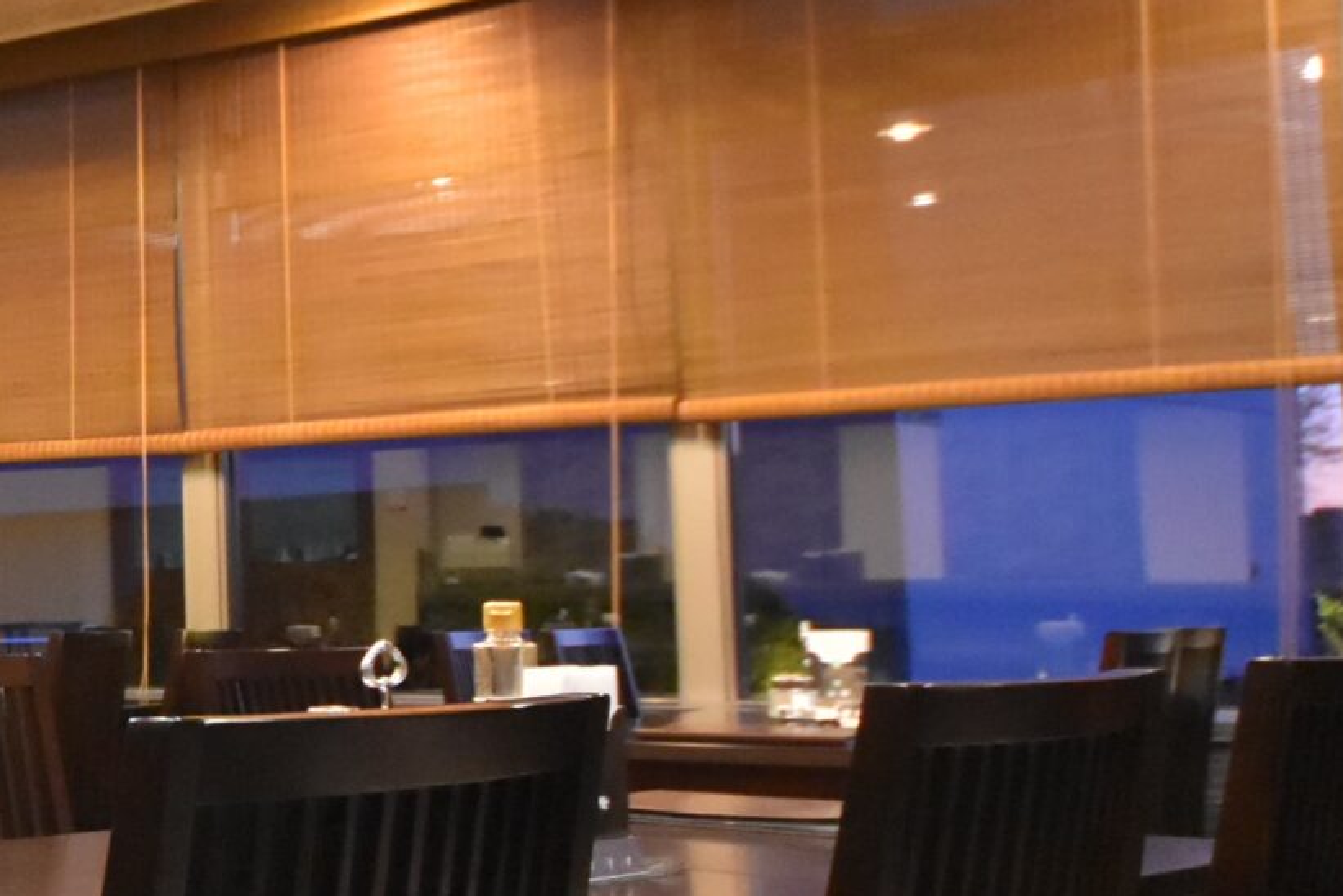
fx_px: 2007
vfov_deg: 25.2
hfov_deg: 29.3
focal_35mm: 54
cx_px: -432
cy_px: 477
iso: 3200
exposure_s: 1/60
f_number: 4.8
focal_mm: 11.5
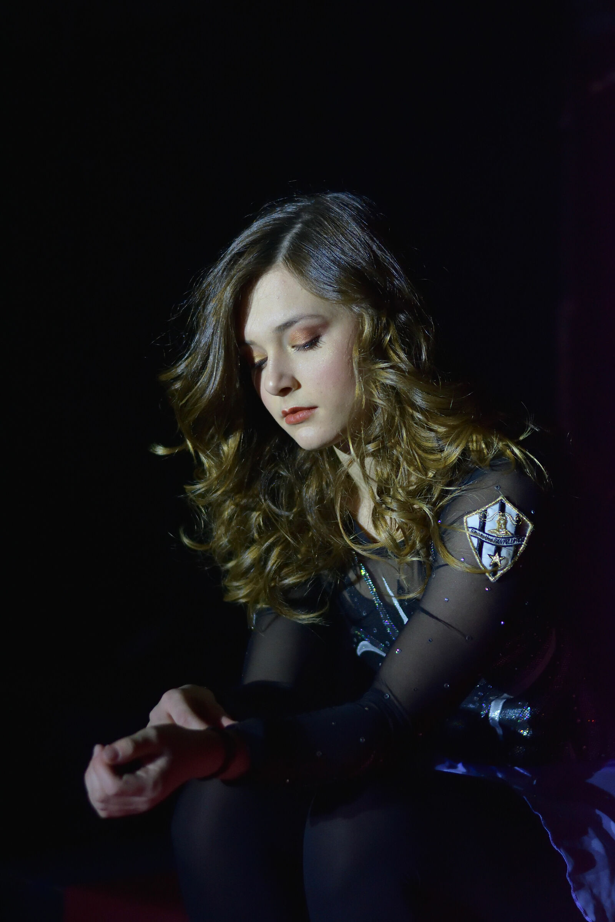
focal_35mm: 75
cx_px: 308
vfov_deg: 27.0
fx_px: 1922
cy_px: 461
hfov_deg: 18.2
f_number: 2.5
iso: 1000
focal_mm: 50
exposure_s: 1/640
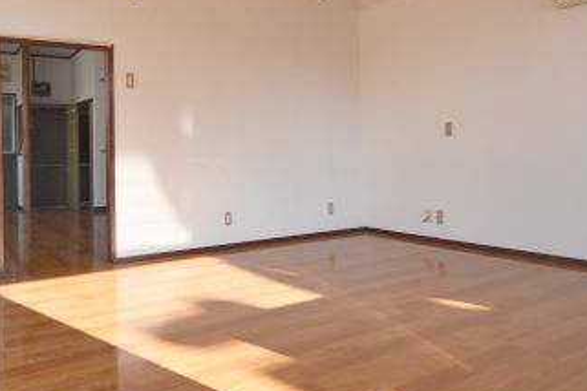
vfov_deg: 45.8
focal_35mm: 28
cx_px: 219
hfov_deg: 64.5
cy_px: 136
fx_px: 457
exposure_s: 1/200
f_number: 8
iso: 400
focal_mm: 12
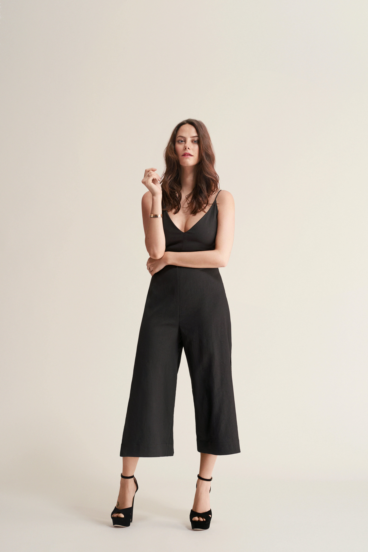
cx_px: 184
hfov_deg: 16.1
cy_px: 276
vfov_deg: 23.9
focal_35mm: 85
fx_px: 1302
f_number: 9
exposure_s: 1/160
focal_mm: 85
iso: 400
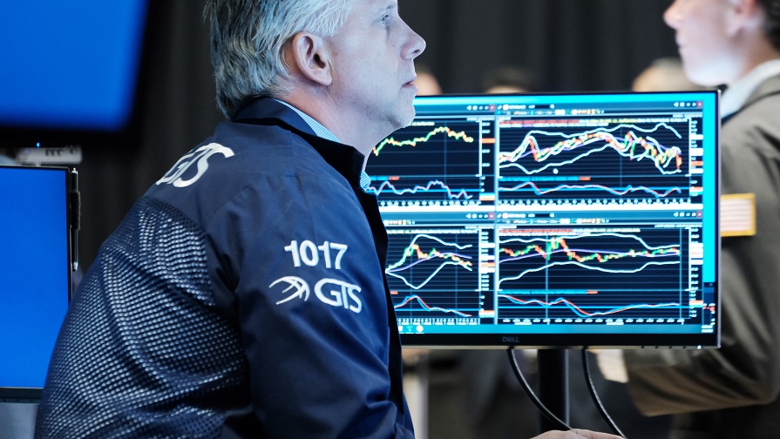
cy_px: 199
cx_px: 390
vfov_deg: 4.7
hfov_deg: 8.3
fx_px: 5358
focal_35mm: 259
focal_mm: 164
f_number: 4.6
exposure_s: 1/20
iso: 3200
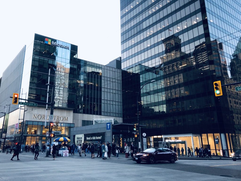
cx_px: 120
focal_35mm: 28
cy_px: 90
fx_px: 195
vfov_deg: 49.7
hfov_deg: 63.4
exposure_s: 1/30
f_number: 1.8
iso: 20
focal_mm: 4
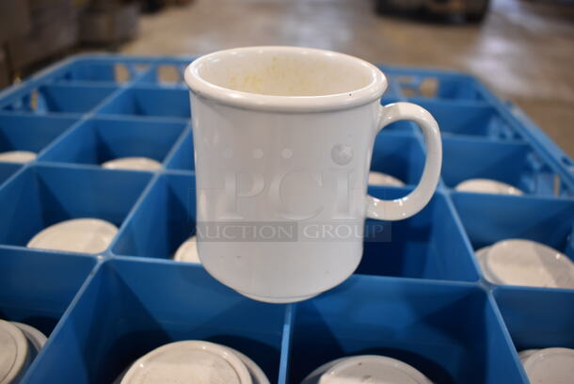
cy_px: 192
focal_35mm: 30
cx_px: 287
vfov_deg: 43.7
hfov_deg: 61.9
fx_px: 479
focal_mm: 20
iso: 800
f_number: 4.5
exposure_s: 1/60
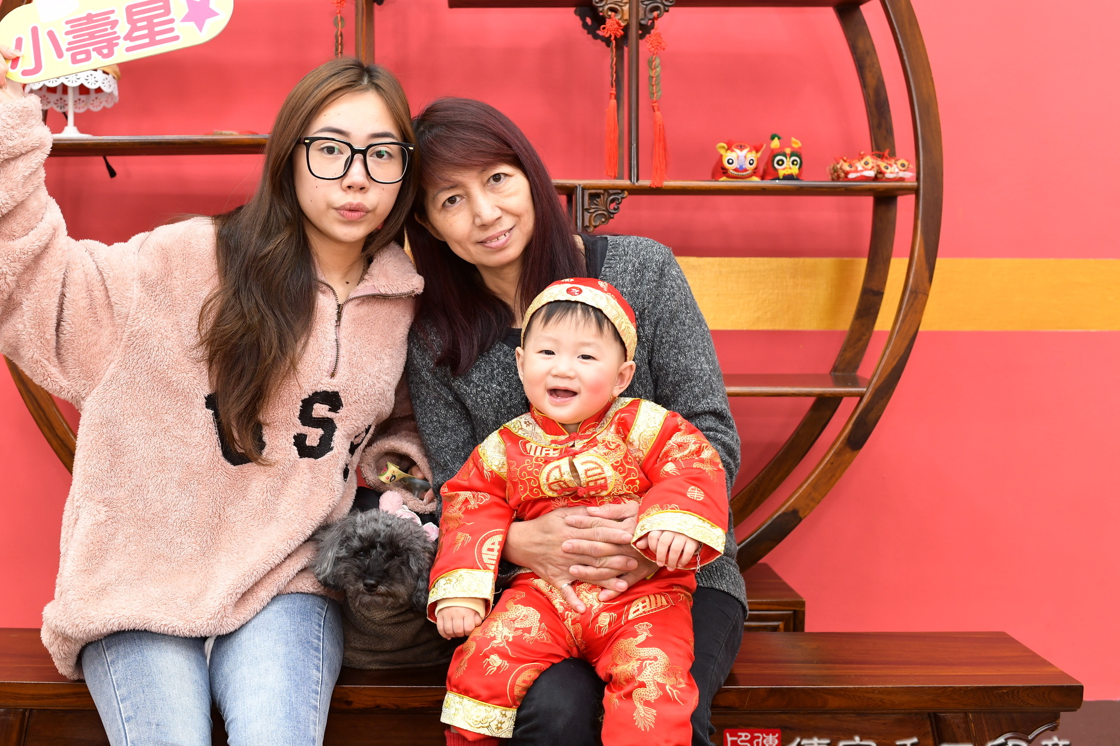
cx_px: 430
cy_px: 357
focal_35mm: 45
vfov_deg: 29.9
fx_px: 1400
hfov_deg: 43.3
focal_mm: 35
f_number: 4.5
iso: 800
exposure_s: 1/200
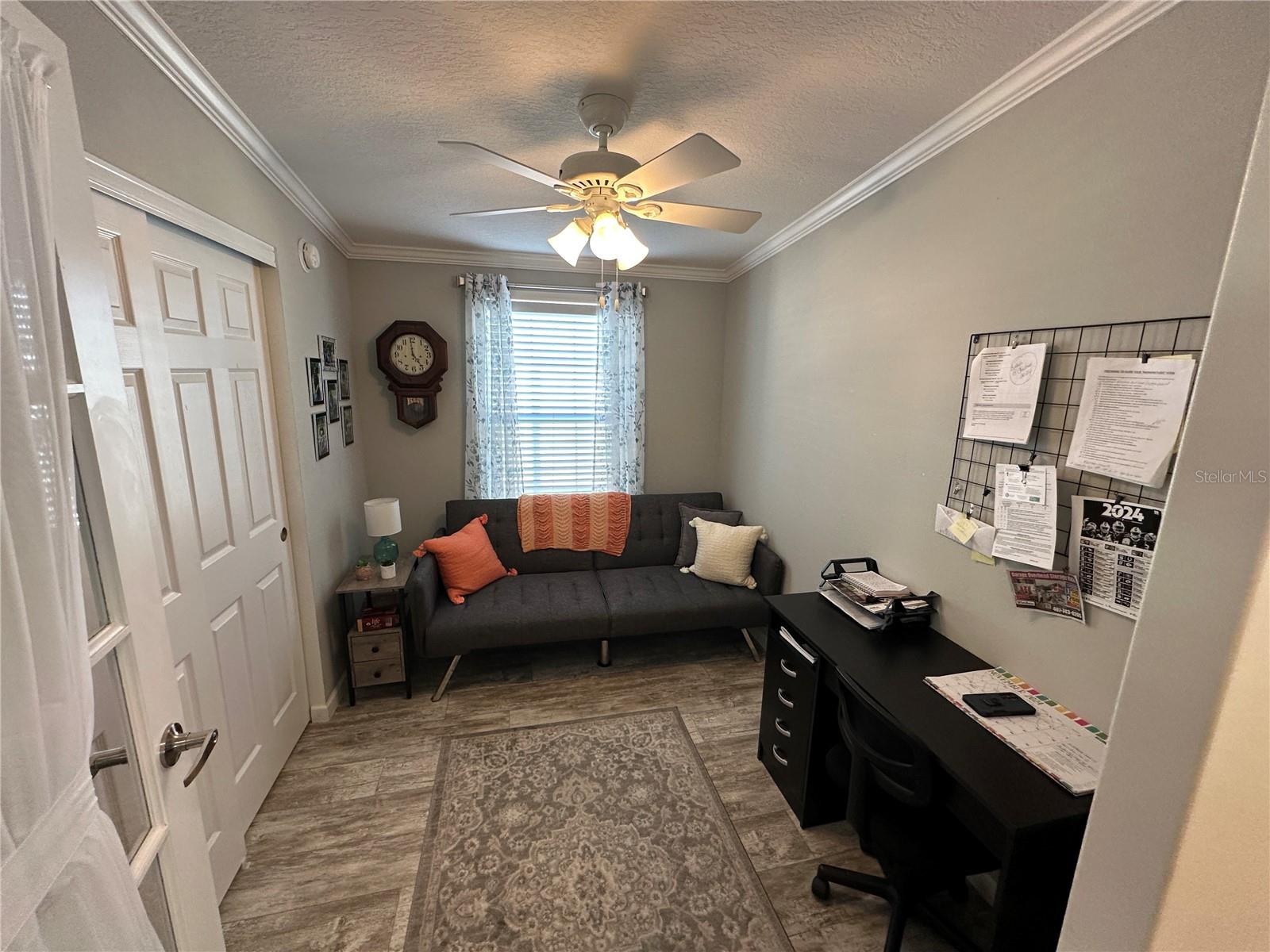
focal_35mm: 14
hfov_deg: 102.1
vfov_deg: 85.7
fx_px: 514
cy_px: 476
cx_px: 635
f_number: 2.2
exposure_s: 1/120
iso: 200
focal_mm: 2.22
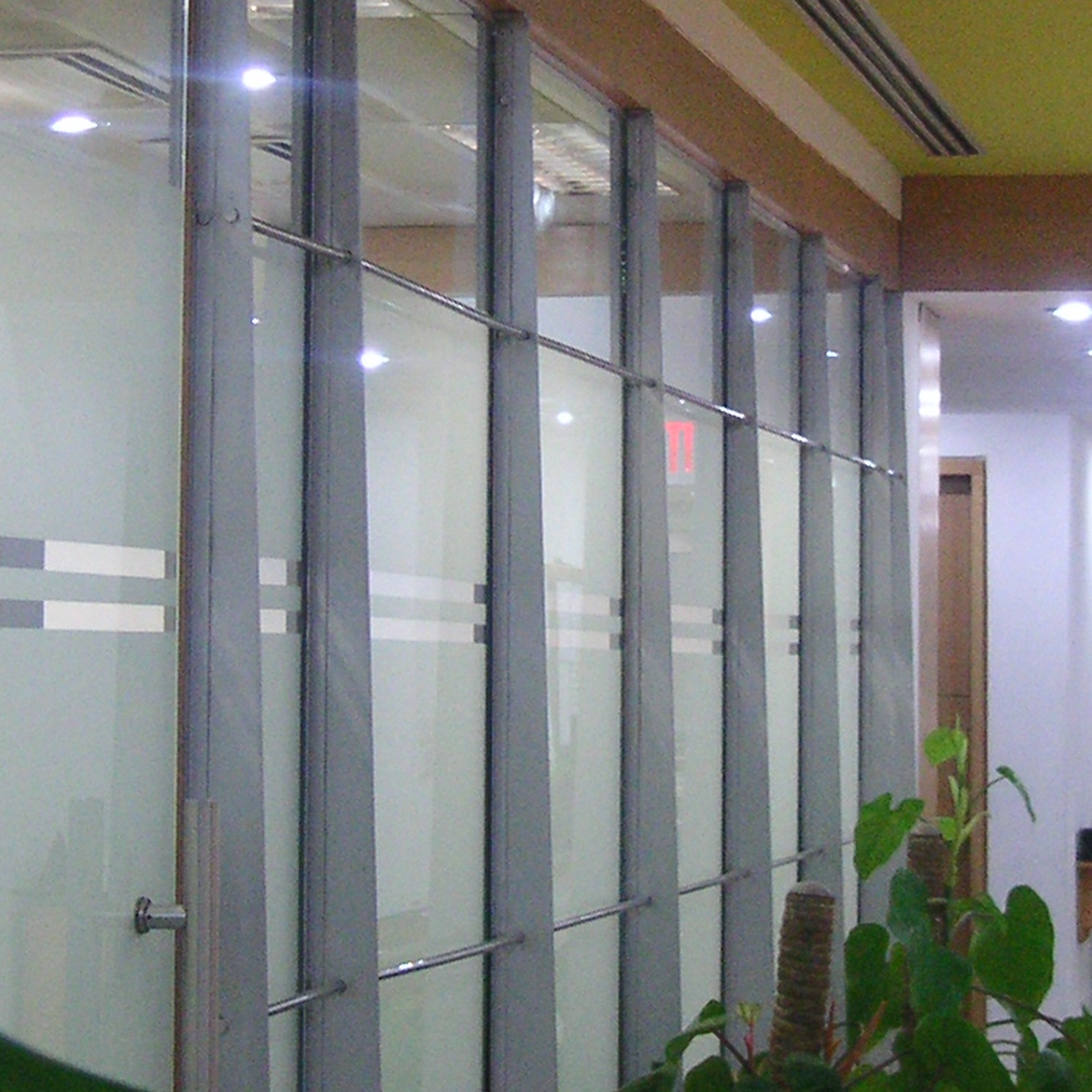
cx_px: 564
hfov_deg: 15.4
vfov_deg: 15.4
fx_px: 4033
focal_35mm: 113
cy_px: 360
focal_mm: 6.1
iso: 100
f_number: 2.8
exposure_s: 1/20
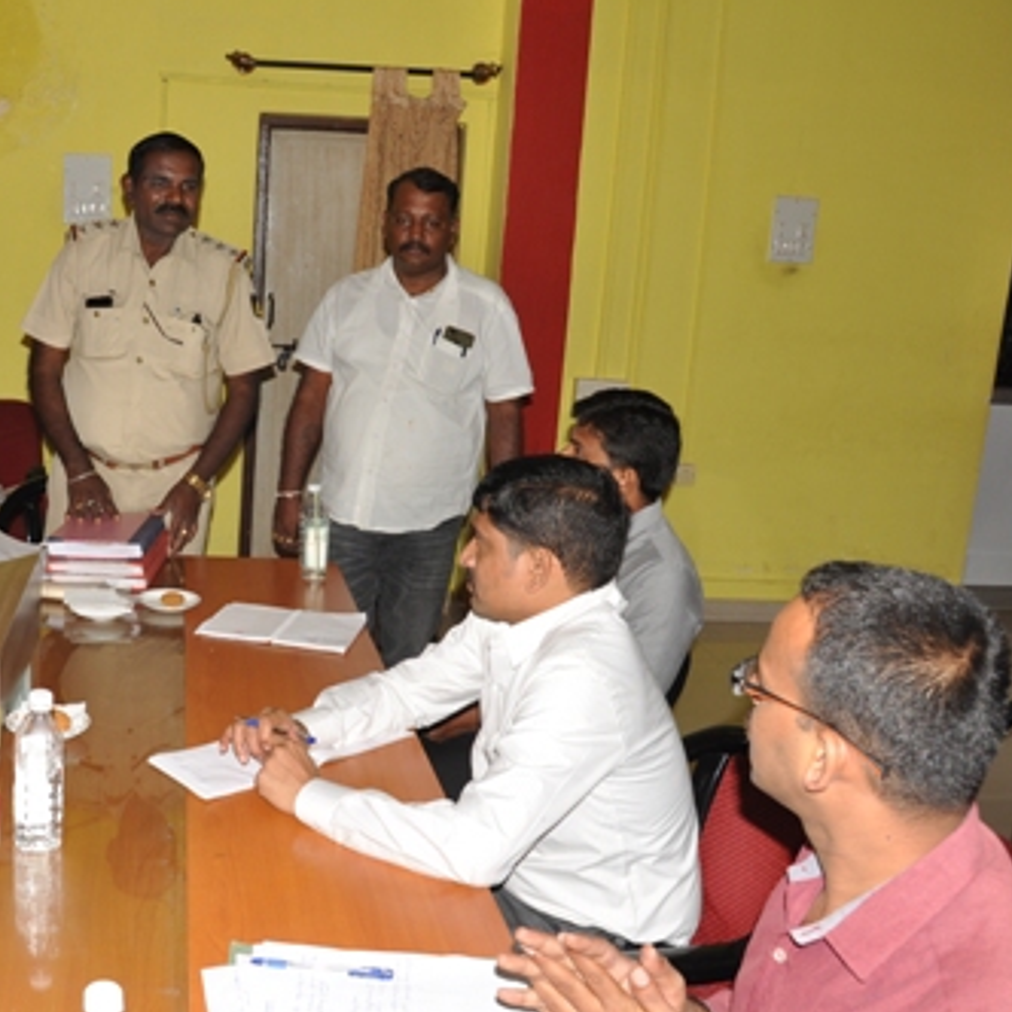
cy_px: 524
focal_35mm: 37
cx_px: 241
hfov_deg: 43.3
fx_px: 1224
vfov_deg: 44.9
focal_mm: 18
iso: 400
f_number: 8
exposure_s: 1/125
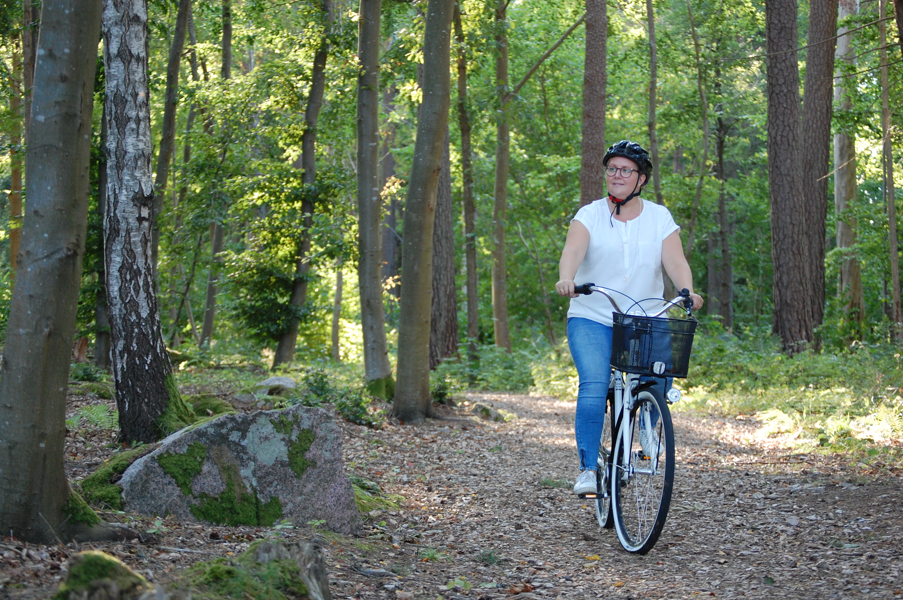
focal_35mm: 93
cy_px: 300
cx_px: 452
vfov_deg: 14.7
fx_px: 2331
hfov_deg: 21.9
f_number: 4.2
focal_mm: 62
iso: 640
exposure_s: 1/125
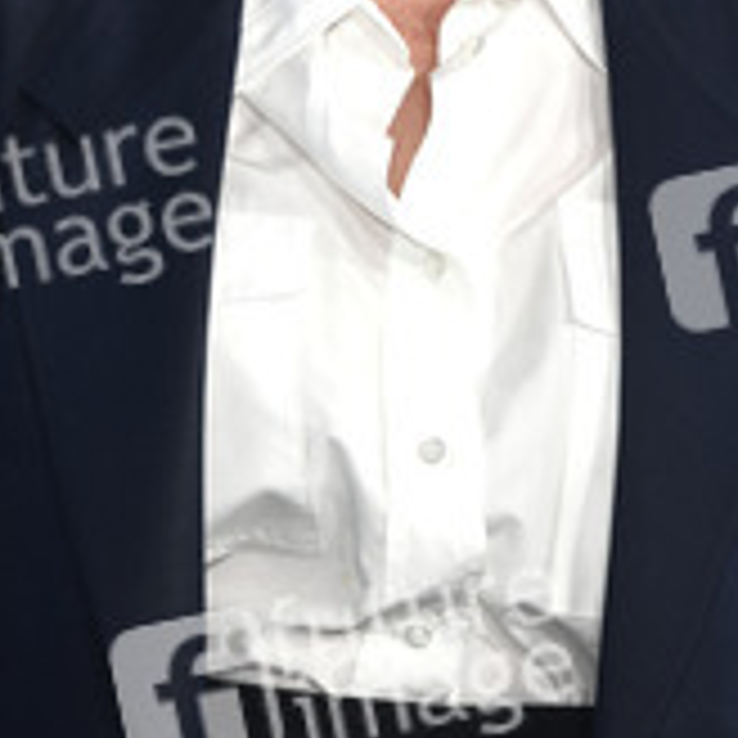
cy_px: 0
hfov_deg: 4.6
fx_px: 9262
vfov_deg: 4.6
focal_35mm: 384
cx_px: 472
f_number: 4
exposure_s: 1/400
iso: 640
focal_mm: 185
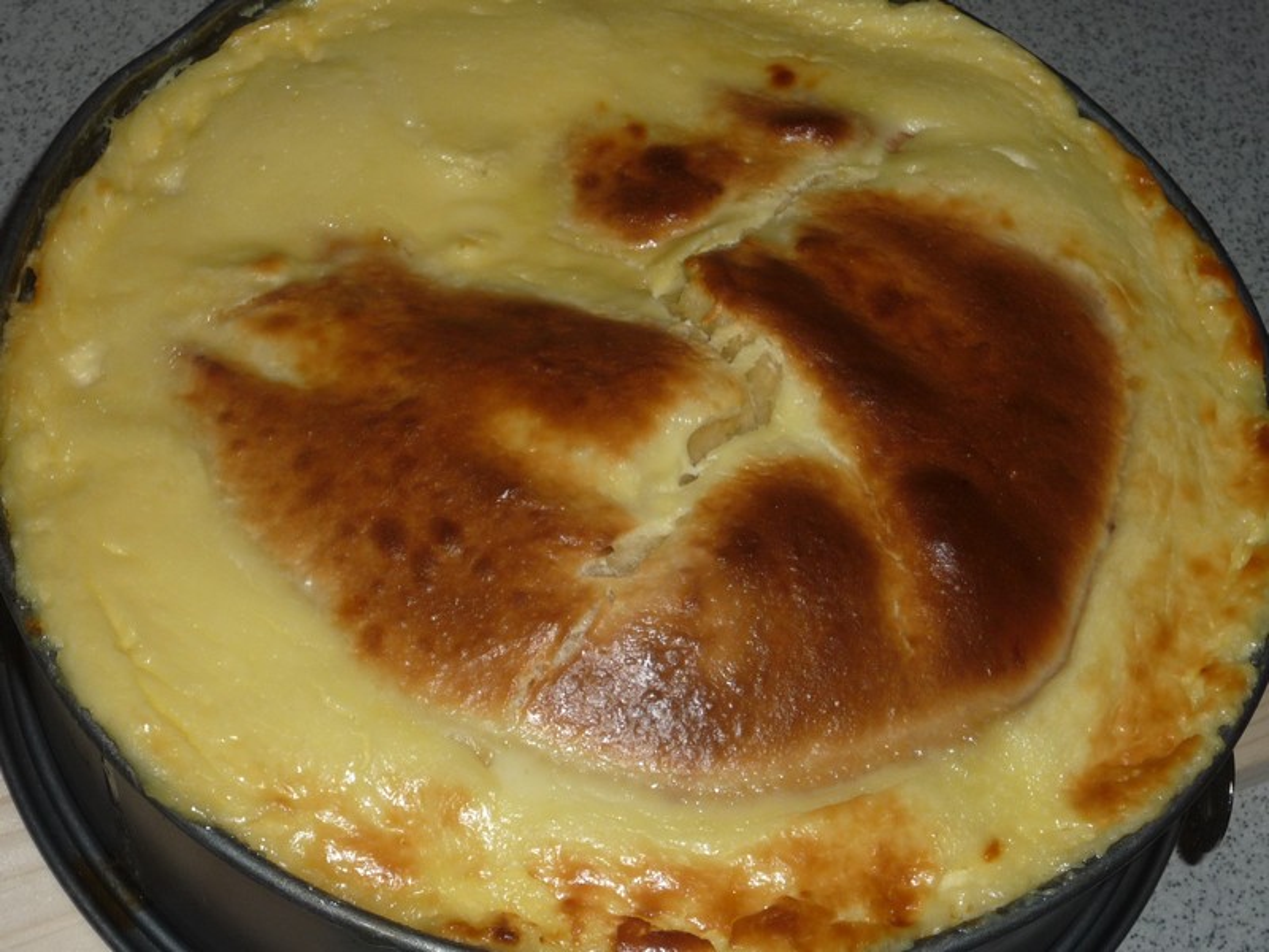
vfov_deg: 24.0
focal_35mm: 61
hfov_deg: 31.7
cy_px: 476
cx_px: 634
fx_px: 2236
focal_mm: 7.5
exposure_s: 1/30
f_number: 4.5
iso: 100
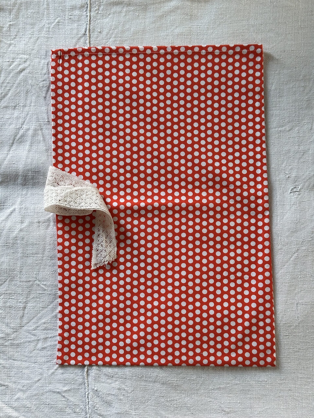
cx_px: 157
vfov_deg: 39.7
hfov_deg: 30.3
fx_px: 581
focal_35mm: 48
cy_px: 209
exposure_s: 1/51
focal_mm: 6.86
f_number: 1.78
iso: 250
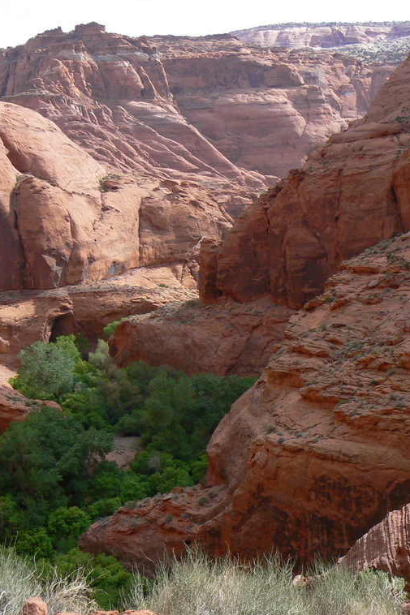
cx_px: 283
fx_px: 1008
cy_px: 306
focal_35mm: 59
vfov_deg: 33.9
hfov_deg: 22.9
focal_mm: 7
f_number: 5.6
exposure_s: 1/250
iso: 80
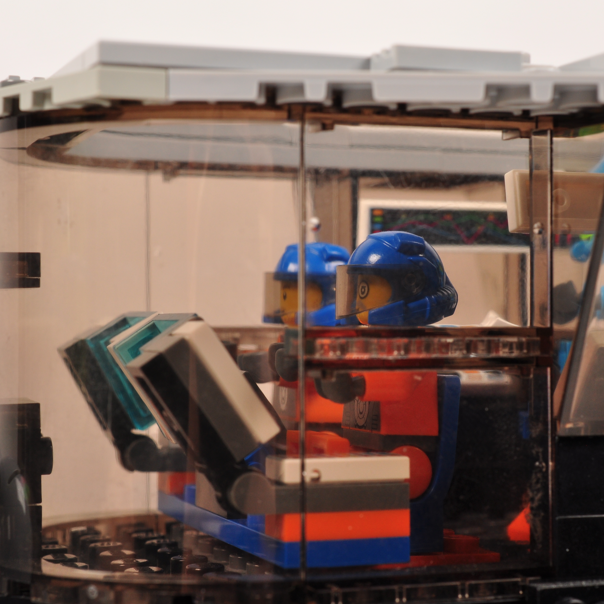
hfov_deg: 22.5
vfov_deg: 22.5
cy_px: 301
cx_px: 341
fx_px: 1520
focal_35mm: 77
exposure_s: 1/160
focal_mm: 40
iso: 250
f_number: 10
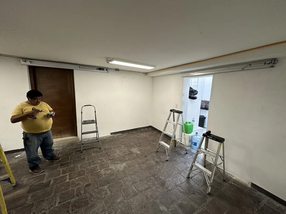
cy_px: 107
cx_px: 143
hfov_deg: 102.1
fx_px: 116
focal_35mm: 14
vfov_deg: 85.7
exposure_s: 1/120
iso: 200
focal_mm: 2.22
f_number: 2.2
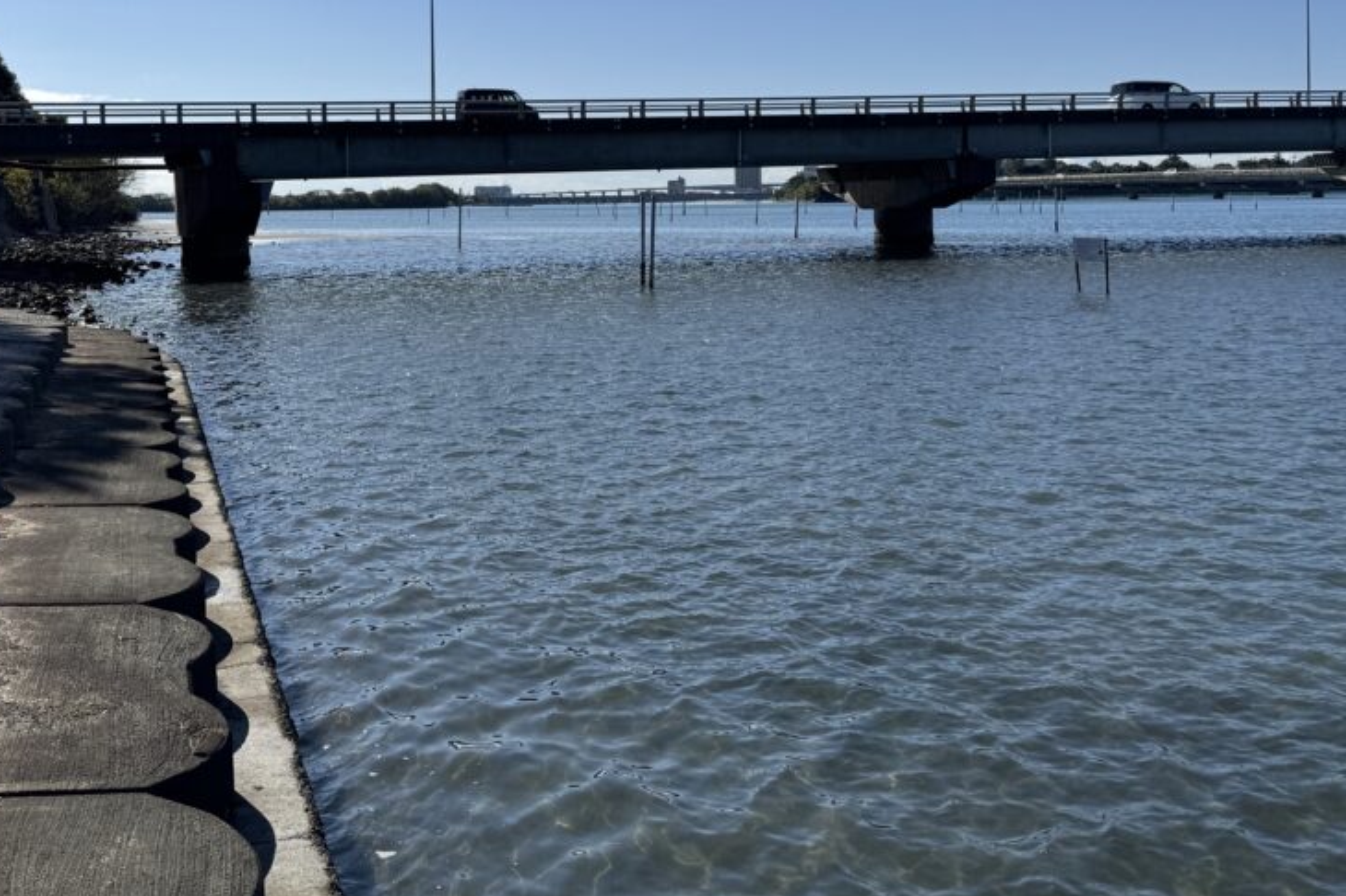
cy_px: 226
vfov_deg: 33.5
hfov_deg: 49.2
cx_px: 524
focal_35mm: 39
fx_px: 1457
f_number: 1.78
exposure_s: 1/7937
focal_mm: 6.76
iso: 80
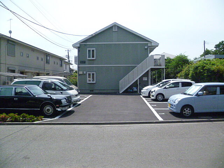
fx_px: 181
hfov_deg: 63.4
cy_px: 84
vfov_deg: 49.7
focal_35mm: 28
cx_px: 112
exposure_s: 1/1000
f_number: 9
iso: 800
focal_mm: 5
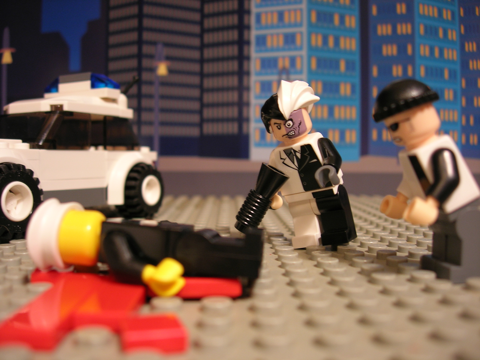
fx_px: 527
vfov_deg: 37.7
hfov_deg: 49.0
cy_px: 180
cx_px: 240
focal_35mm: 38
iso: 64
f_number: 2.8
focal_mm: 7.8
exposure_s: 1/4.1
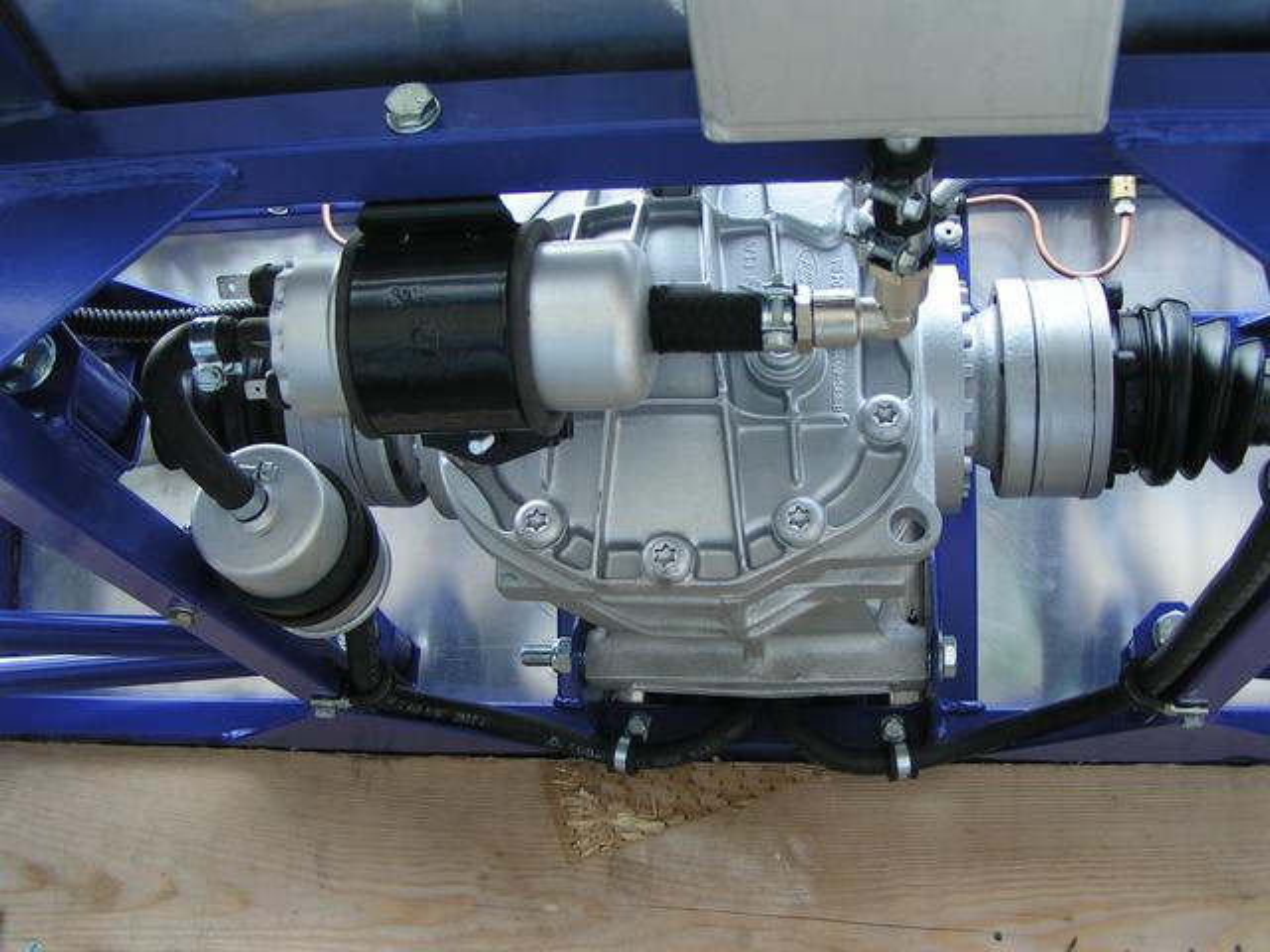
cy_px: 476
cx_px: 635
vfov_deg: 37.7
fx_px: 1394
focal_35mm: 38
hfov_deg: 49.0
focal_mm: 5.8
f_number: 3.5
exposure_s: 1/60
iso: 50
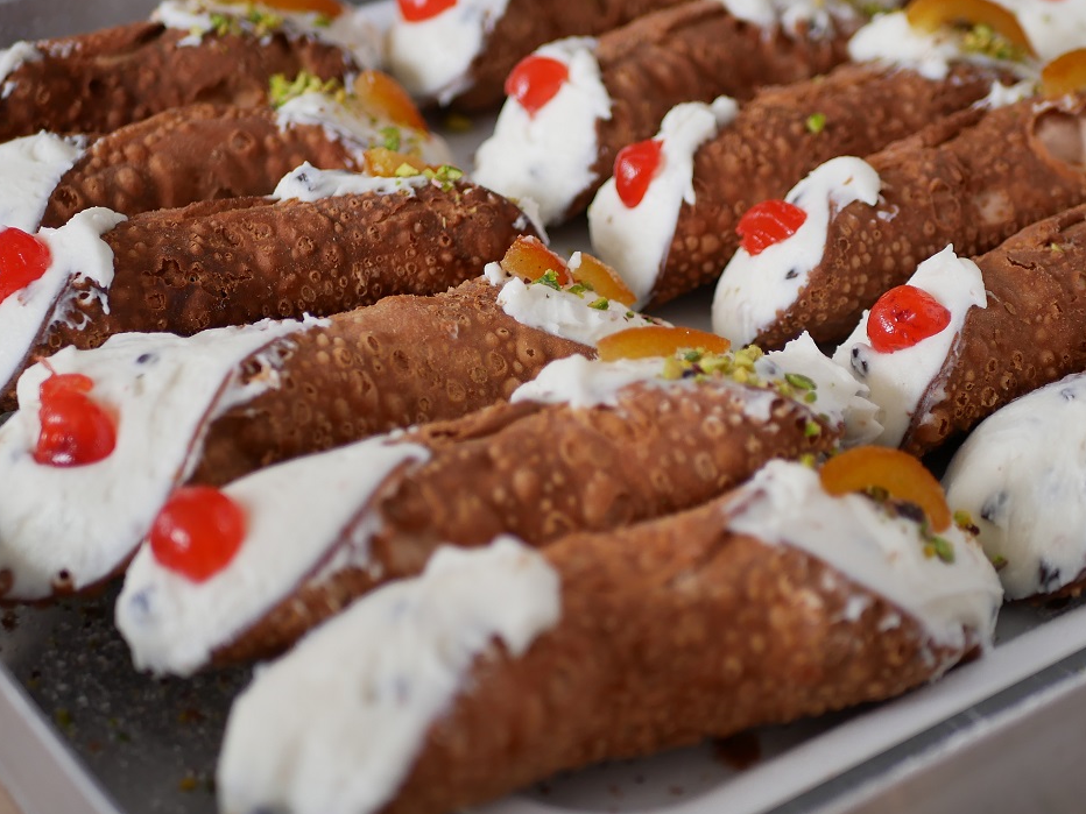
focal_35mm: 74
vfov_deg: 19.9
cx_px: 643
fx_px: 2322
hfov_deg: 26.3
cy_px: 408
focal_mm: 25
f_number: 1.7
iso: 200
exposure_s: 1/250
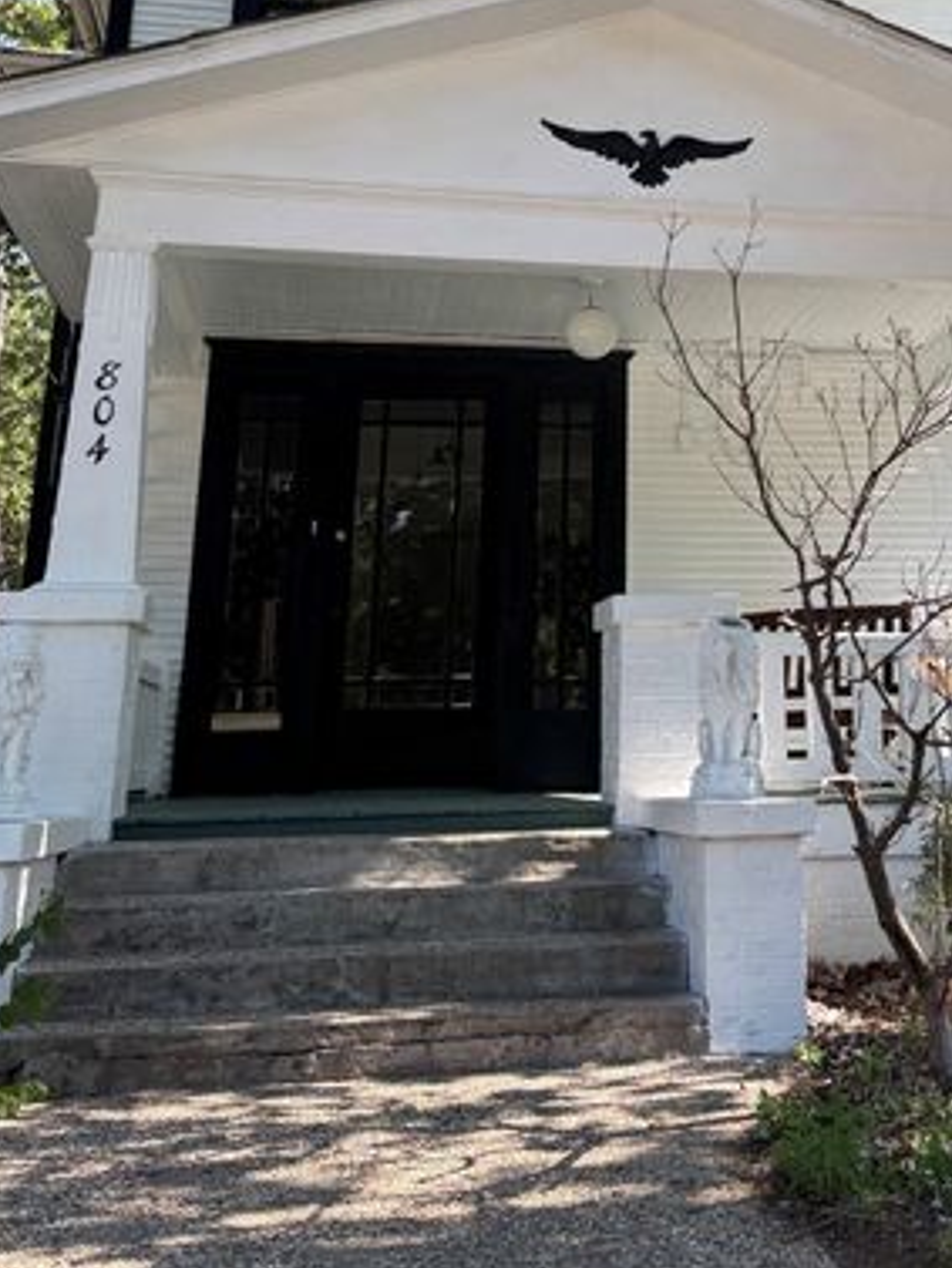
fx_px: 1686
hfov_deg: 31.0
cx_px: 720
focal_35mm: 46
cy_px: 217
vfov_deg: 39.3
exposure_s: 1/591
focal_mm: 5.96
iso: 50
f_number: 1.6
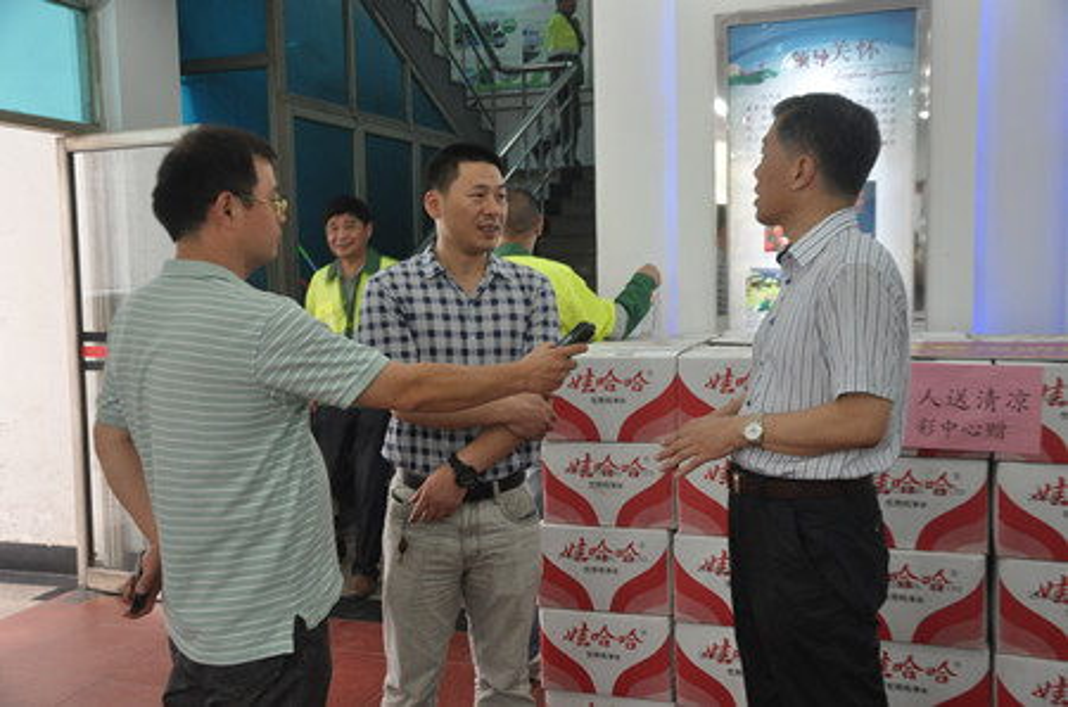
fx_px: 1066
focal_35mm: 36
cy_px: 354
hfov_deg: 53.2
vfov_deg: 36.7
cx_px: 534
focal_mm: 24
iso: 800
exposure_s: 1/30
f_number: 3.8
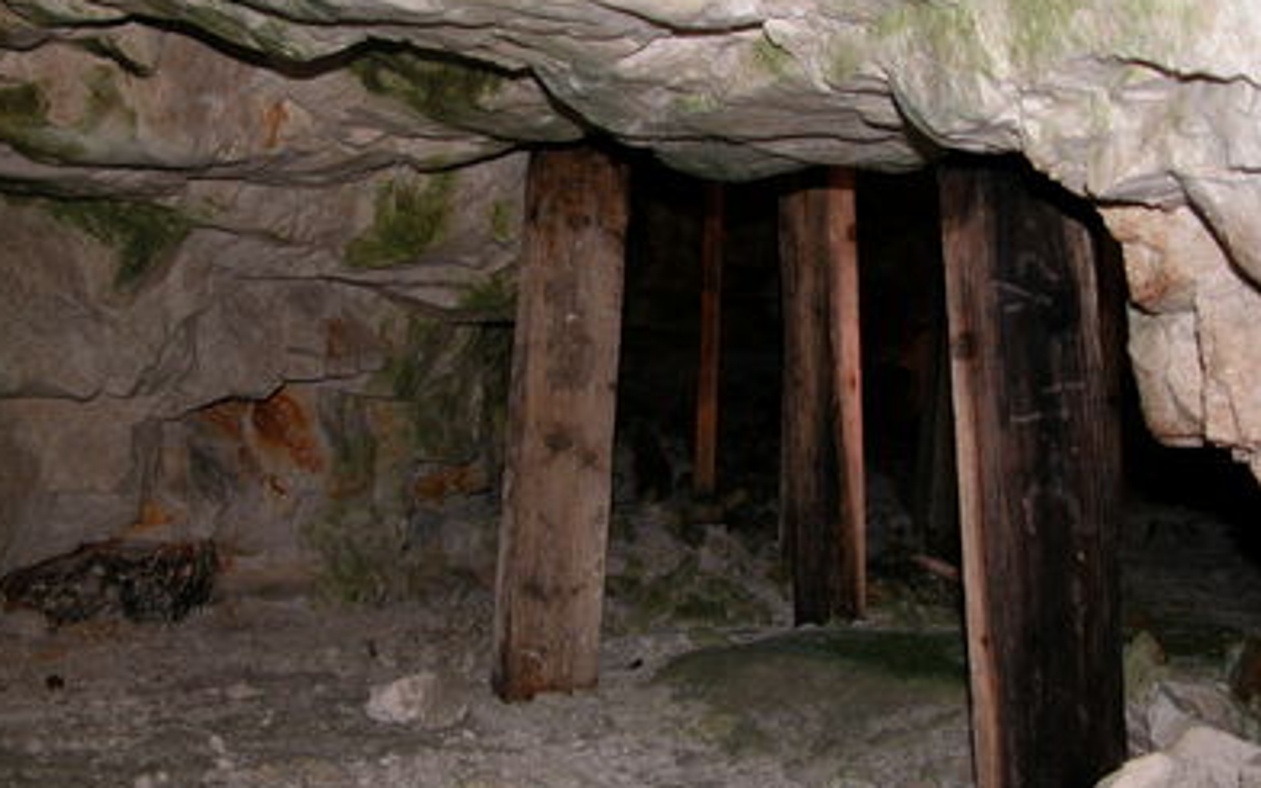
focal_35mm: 40
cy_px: 338
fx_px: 1375
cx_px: 624
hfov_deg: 49.3
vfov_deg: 31.9
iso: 100
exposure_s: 1/60
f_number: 2.8
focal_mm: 9.5
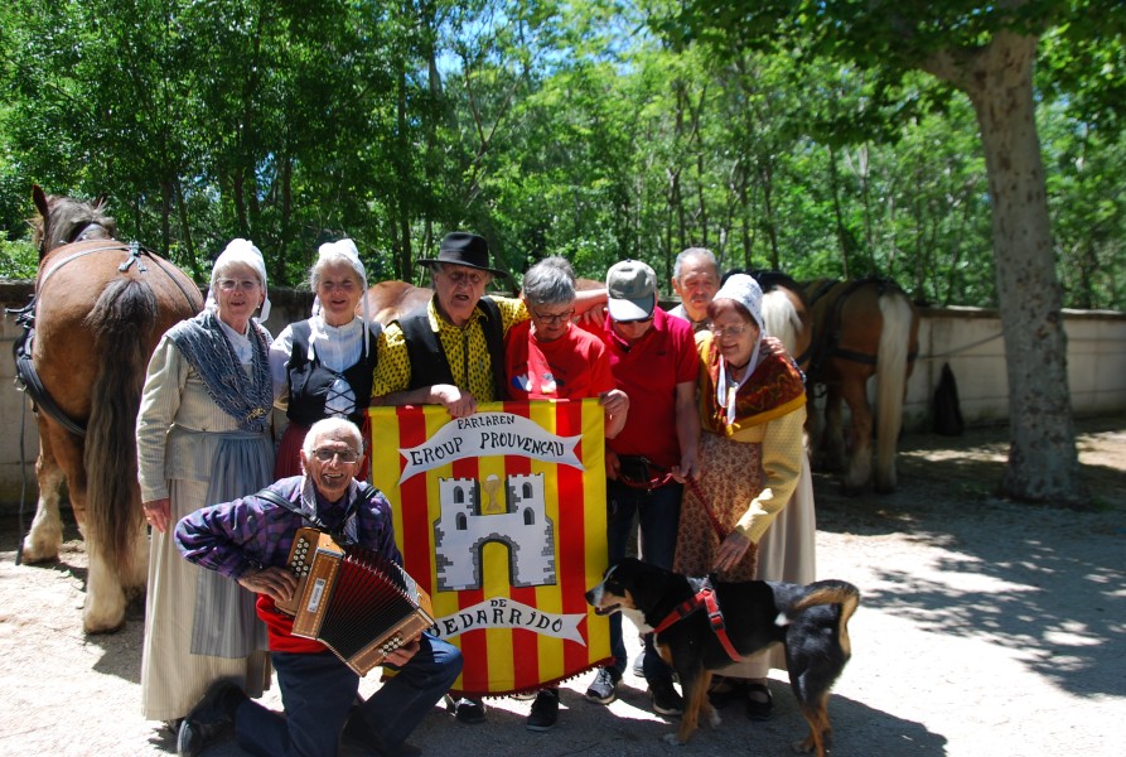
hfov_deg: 53.0
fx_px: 1129
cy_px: 378
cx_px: 563
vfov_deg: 37.1
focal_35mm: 36
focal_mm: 24
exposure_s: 1/160
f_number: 6.3
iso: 100
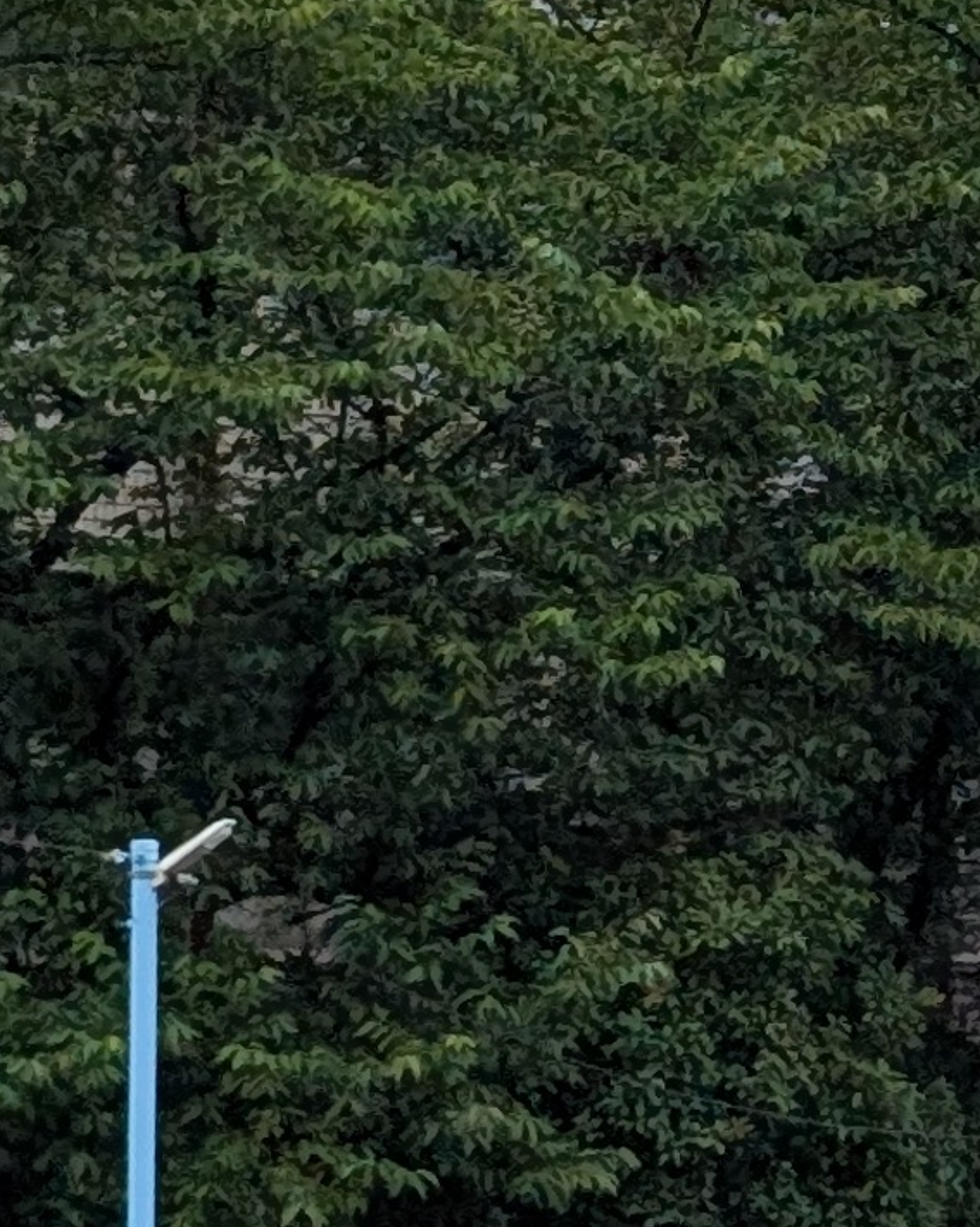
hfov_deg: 5.6
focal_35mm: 275
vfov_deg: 7.0
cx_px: 1613
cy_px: 114
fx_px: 9979
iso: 21
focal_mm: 6.9
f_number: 1.68
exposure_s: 1/633
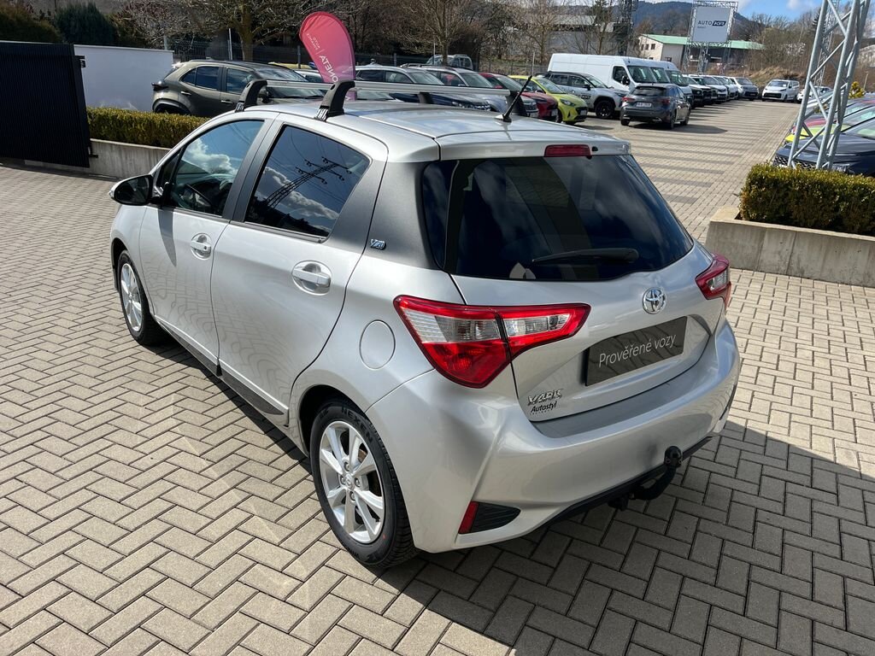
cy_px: 328
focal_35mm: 26
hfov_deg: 67.3
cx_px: 438
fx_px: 657
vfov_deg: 53.1
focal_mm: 5.1
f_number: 1.6
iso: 50
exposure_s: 1/3745
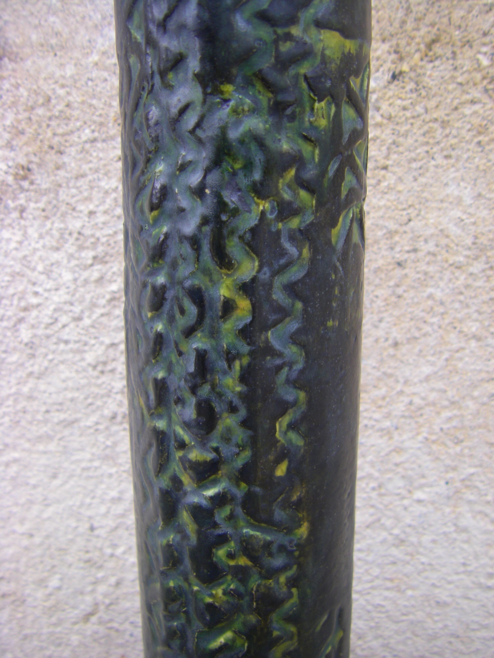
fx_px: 723
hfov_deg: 37.7
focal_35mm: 38
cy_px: 329
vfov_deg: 49.0
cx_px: 247
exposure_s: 1/60
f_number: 3.5
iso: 64
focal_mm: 6.3
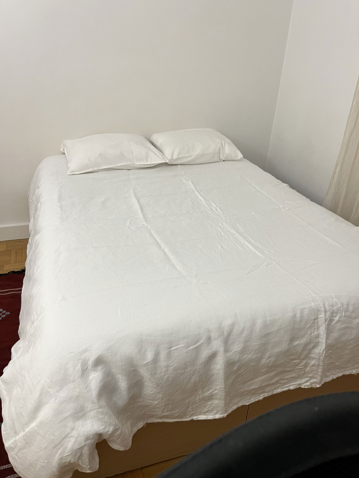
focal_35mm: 26
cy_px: 239
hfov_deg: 53.1
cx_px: 180
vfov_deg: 67.3
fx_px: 359
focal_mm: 5.1
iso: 400
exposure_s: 1/50
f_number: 1.6
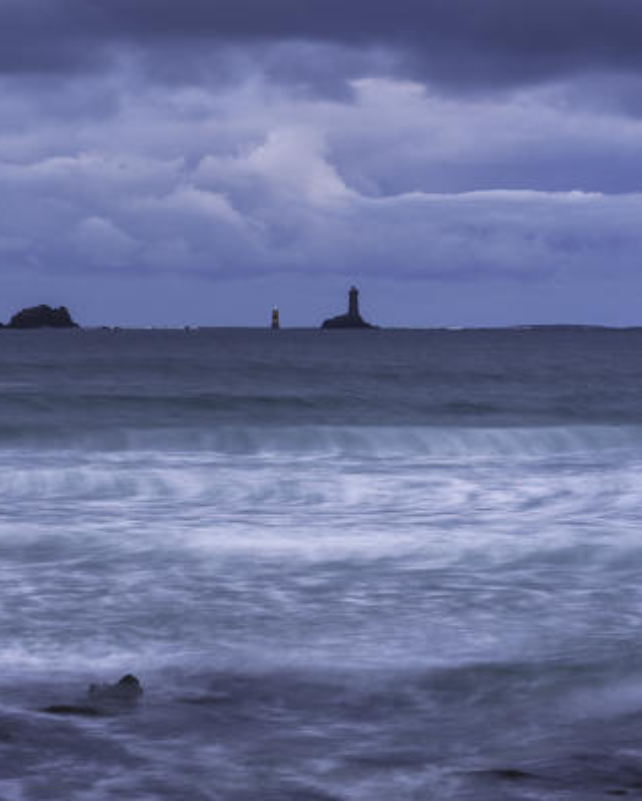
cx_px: 142
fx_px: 4201
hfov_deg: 8.7
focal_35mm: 177
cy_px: 402
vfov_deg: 10.9
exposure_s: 3
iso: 100
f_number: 10
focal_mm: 125
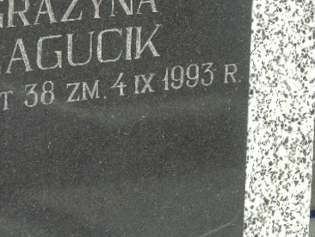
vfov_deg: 5.3
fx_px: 2577
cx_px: 50
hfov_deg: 7.0
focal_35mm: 283
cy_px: 111
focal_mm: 29
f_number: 4.9
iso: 80
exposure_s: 1/250
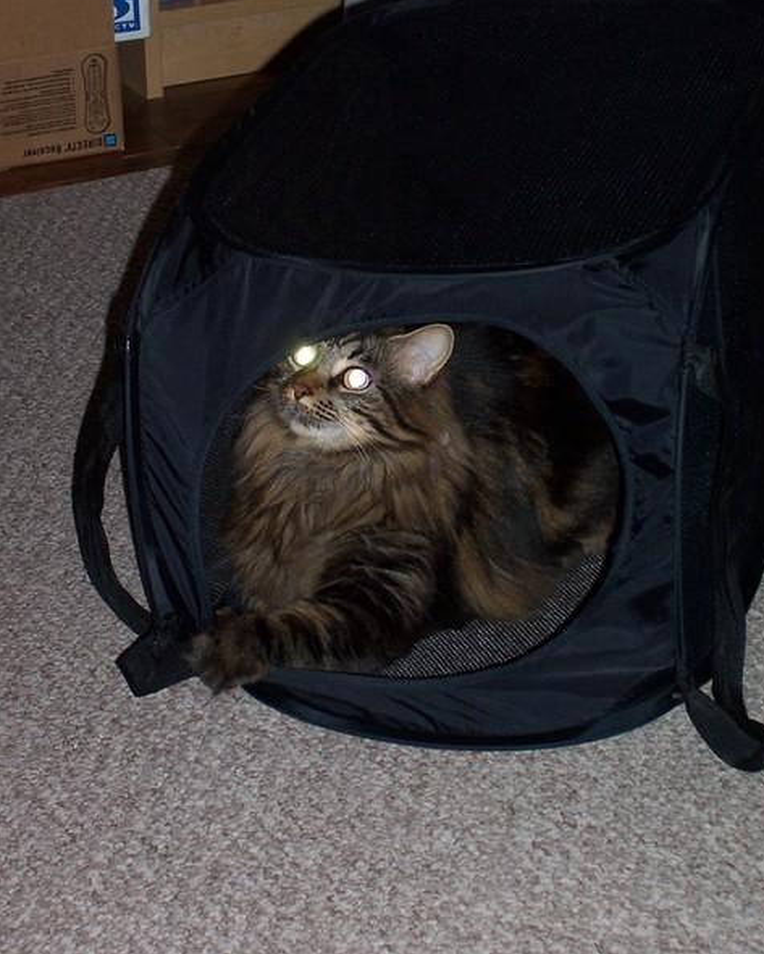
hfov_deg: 16.4
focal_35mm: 94
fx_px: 2656
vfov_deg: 20.4
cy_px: 439
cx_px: 386
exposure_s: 1/90
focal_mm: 13.5
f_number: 4.1
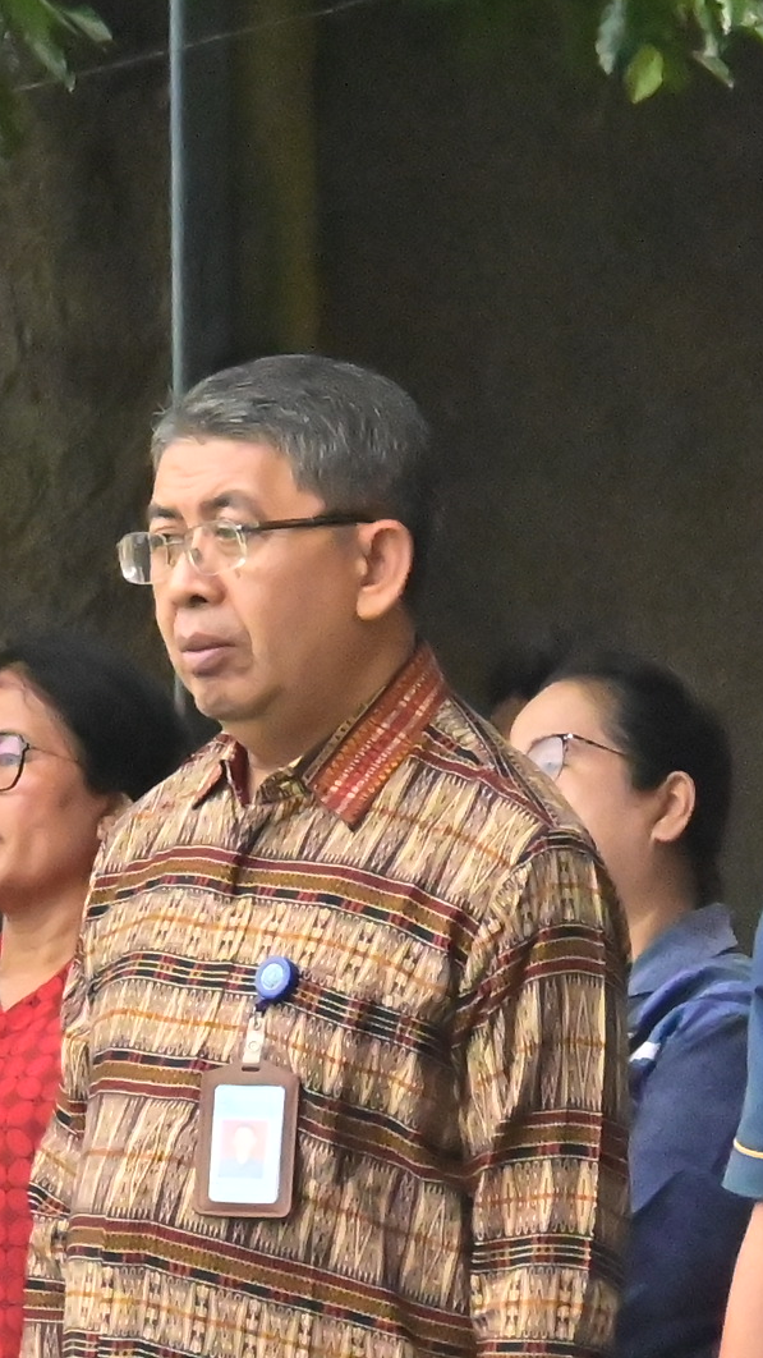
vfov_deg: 7.7
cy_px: 1286
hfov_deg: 4.3
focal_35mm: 278
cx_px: -644
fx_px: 10006
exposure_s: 1/1250
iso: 6400
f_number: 6
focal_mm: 45
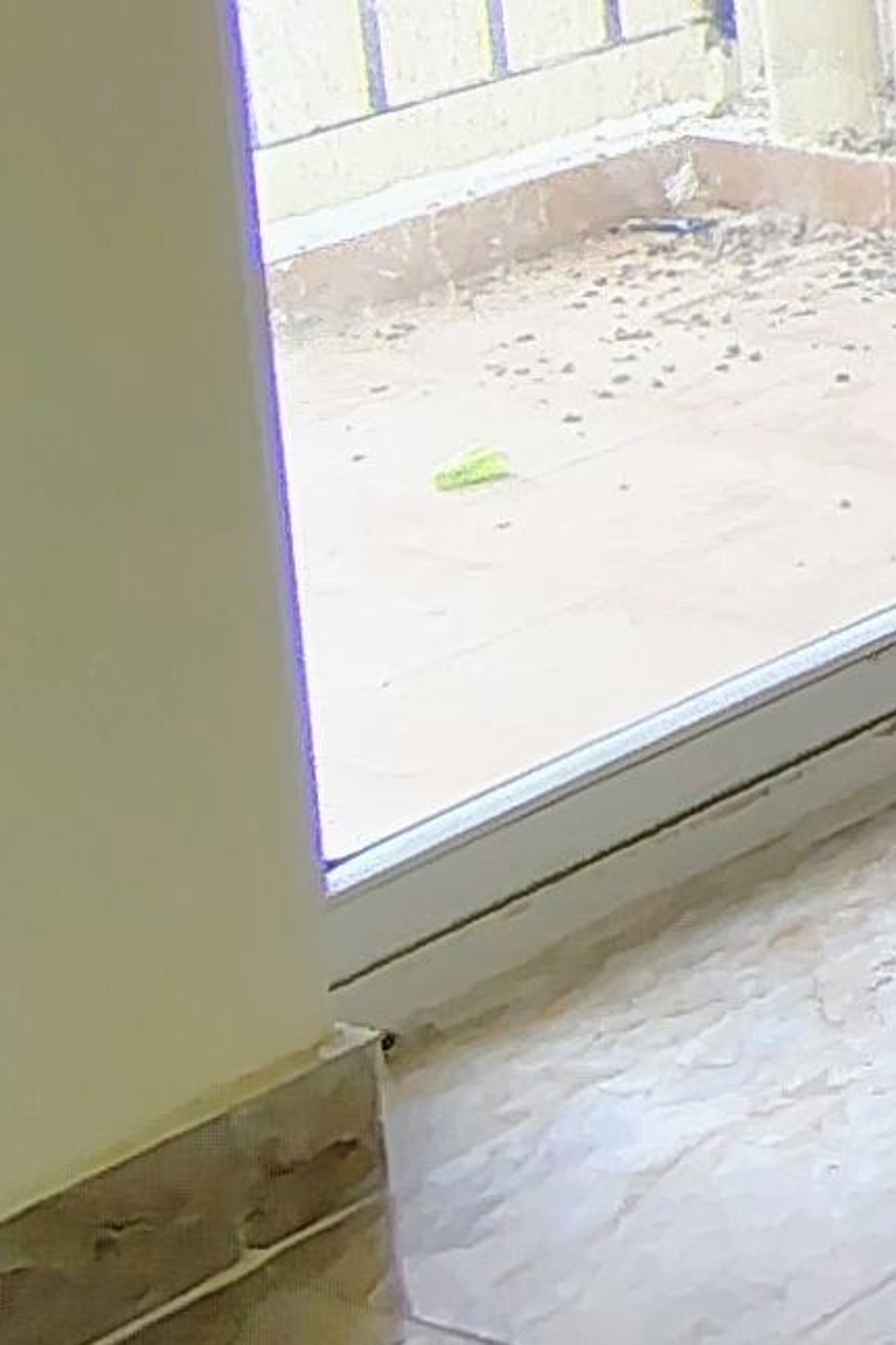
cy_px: -582
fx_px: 3996
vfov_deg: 17.5
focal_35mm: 107
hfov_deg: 8.9
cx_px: 3120
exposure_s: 1/100
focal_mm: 2.13
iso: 186
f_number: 2.2
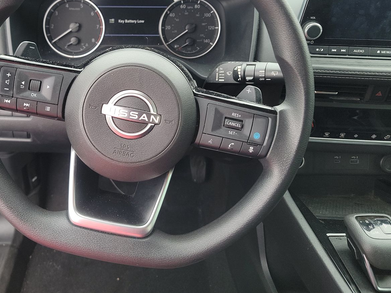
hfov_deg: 54.5
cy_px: 96
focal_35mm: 33
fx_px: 373
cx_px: 139
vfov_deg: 42.3
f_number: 1.8
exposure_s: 1/59
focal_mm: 6.7
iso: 105
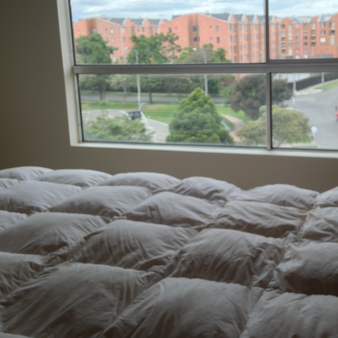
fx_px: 552
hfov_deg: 33.7
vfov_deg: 33.9
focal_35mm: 50
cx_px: 232
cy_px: 134
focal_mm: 4.12
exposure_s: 1/206
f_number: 2.4
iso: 50
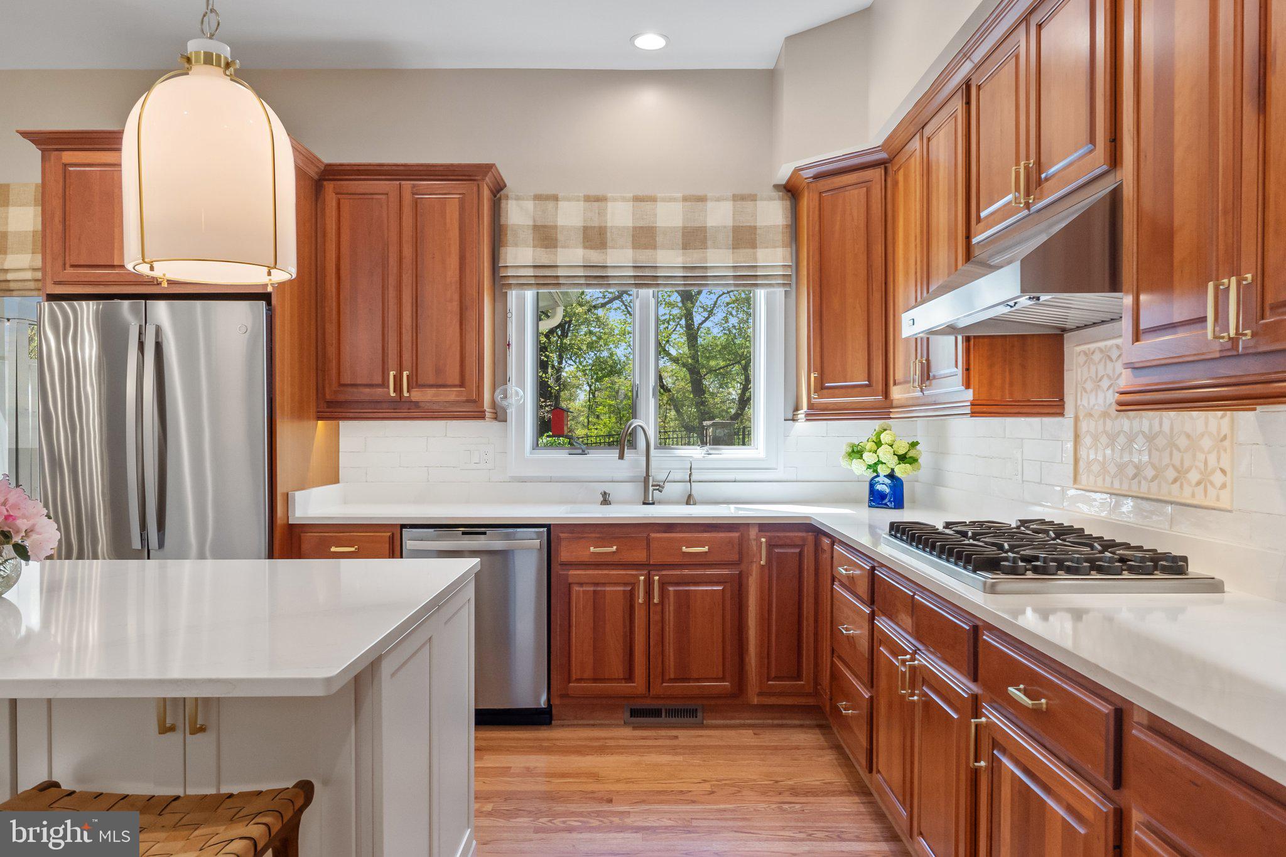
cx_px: 643
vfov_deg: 49.5
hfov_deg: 69.4
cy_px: 428
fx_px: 929
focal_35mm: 26
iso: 800
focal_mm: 17.5
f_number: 8
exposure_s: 1/20
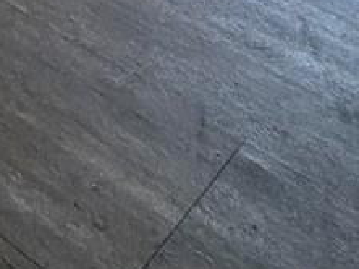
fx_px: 1046
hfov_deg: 17.1
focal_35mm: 101
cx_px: -223
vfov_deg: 9.6
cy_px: -630
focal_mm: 2.22
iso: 100
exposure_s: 1/120
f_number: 2.2
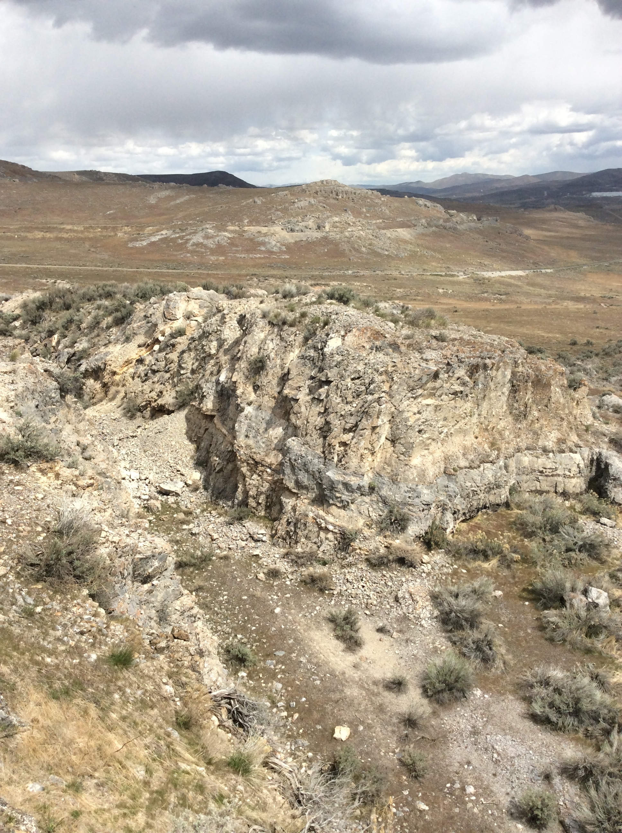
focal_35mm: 32
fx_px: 769
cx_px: 311
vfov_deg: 56.9
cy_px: 416
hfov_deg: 44.1
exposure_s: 1/1733
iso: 32
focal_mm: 3.3
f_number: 2.4
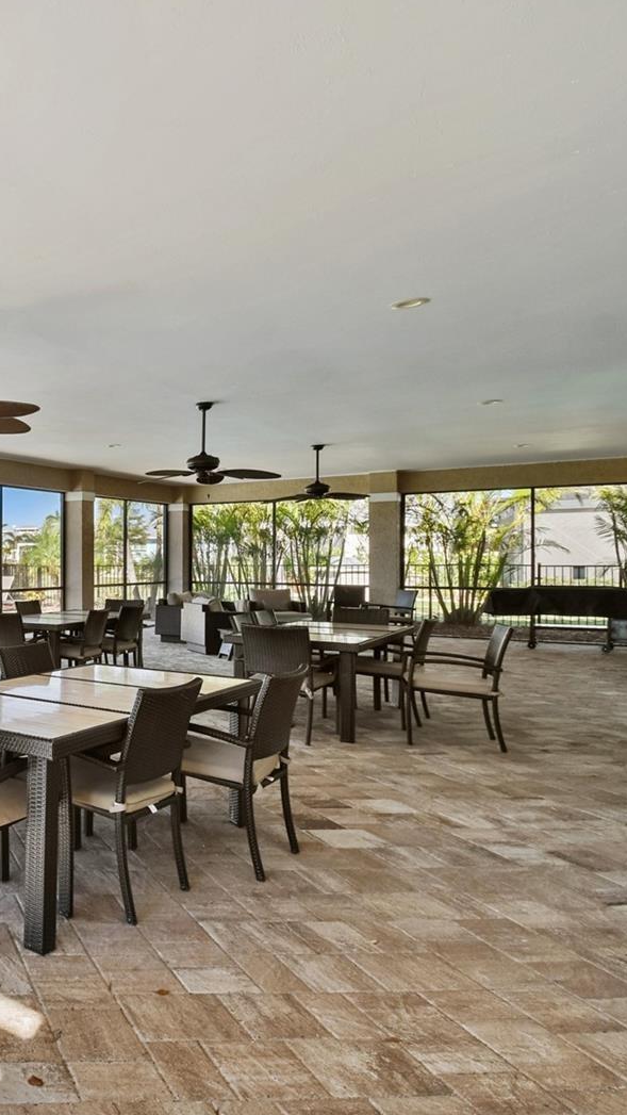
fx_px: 709
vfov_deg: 76.3
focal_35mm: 24
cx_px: -119
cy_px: 558
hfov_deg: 36.9
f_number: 7.1
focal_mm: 10
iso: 100
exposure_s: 1/13
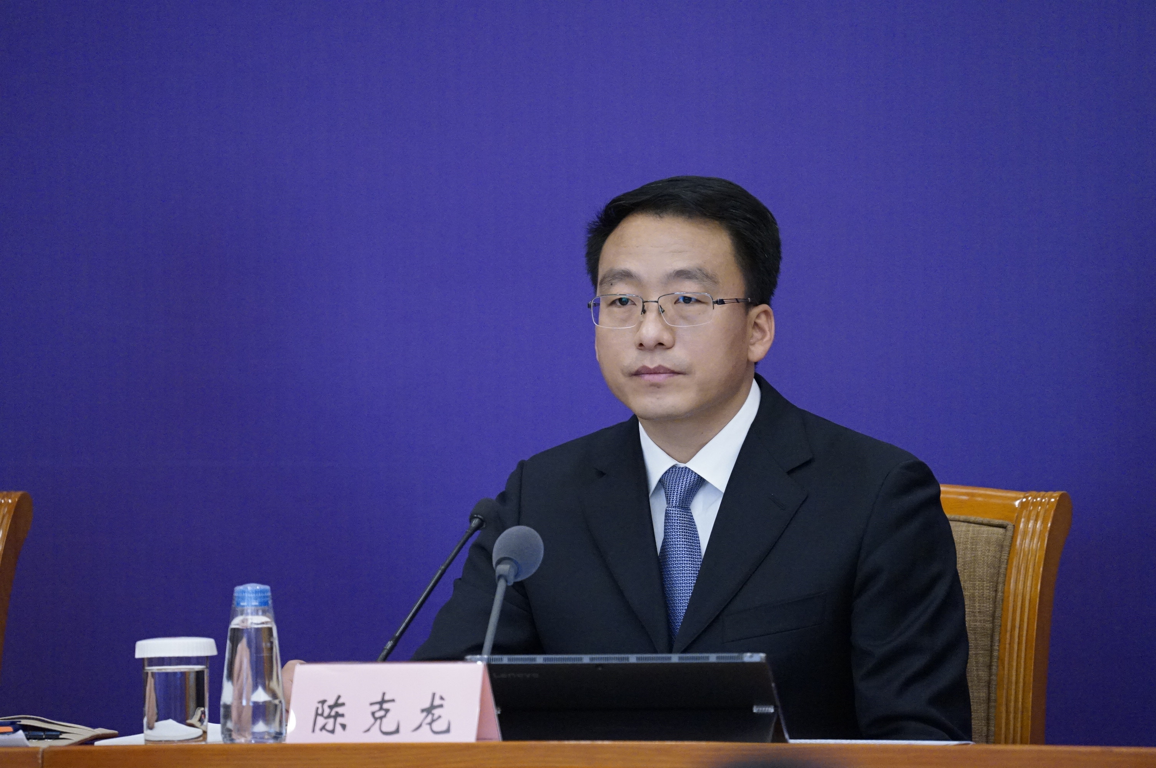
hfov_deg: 3.4
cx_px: 578
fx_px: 19249
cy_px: 384
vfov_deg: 2.3
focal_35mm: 600
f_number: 6.3
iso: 6400
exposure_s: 1/160
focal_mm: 600
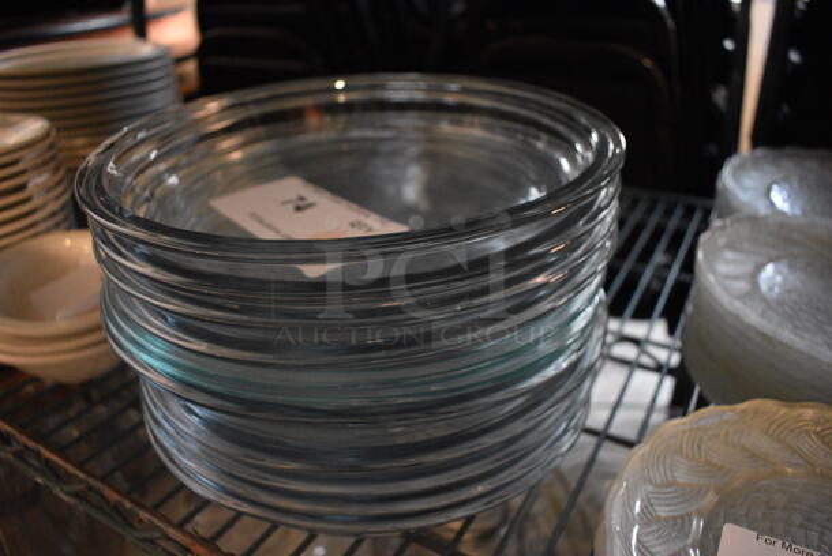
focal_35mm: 27
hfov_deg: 67.3
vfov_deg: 48.0
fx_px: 625
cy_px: 278
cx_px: 416
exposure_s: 1/125
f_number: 3.5
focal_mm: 18
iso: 2500
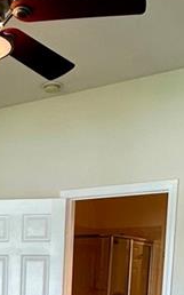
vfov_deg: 26.4
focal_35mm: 69
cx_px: -47
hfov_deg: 17.8
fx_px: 554
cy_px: 358
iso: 100
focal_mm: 2.22
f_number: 2.2
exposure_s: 1/99
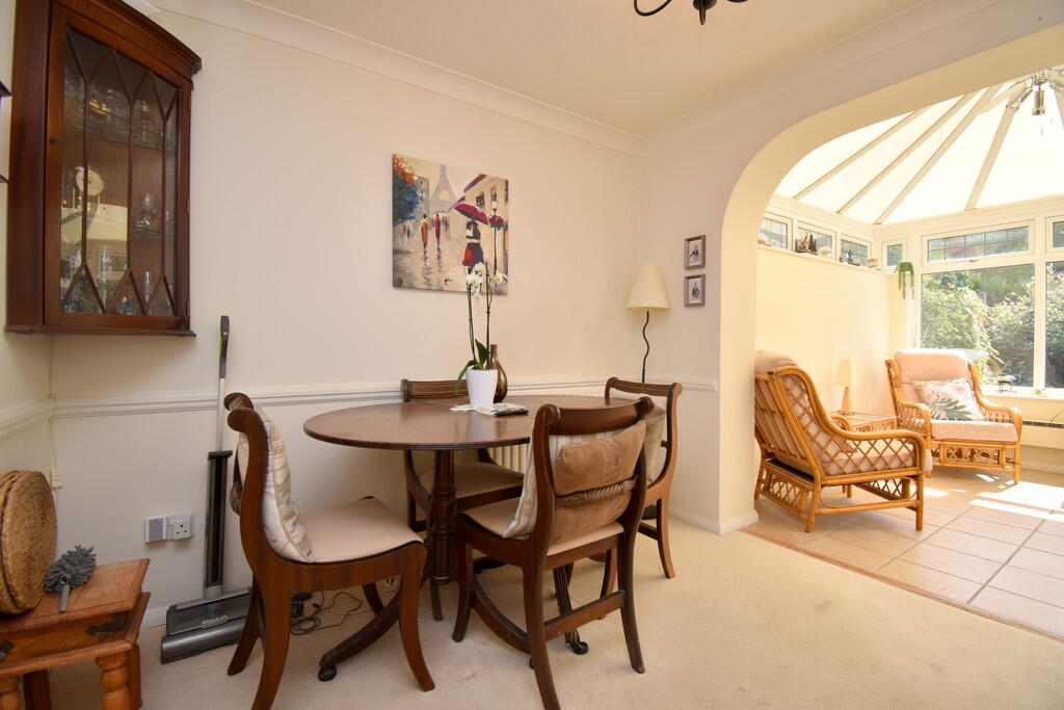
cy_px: 355
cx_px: 532
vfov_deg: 77.3
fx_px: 443
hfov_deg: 100.4
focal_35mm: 15
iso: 140
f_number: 5
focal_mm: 10
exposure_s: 1/200
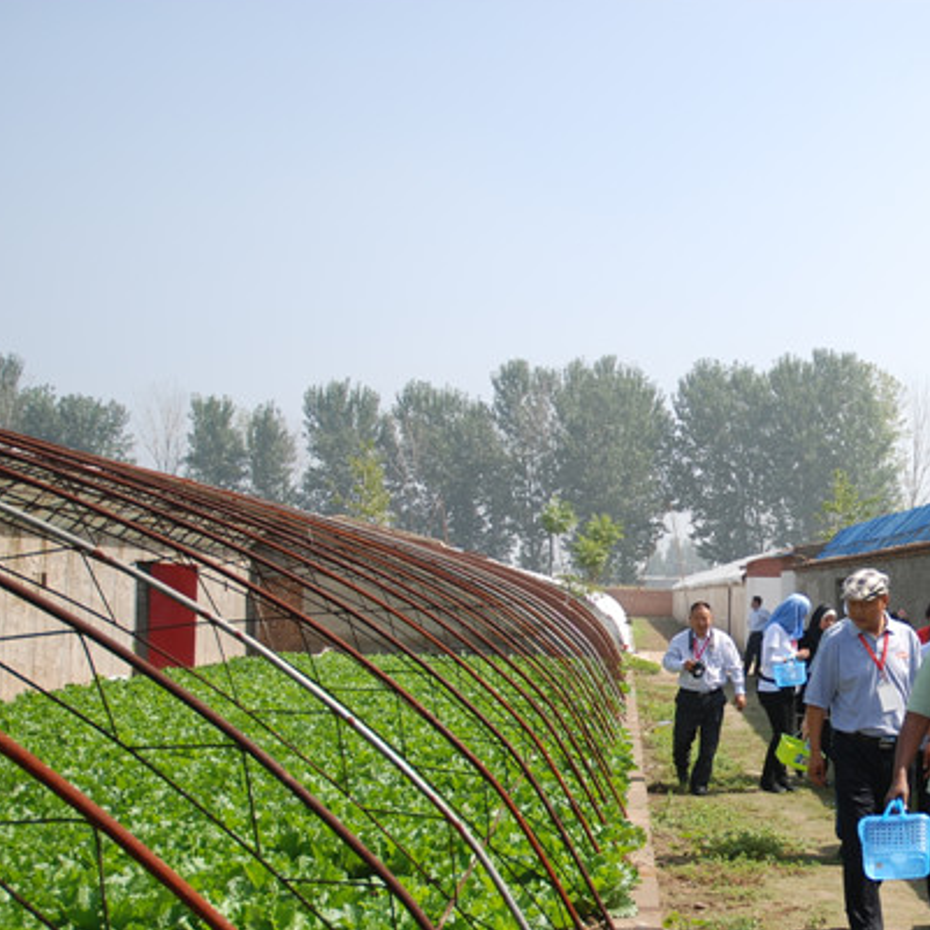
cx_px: 840
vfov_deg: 30.4
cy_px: 604
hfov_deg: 29.3
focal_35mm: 56
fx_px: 1702
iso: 125
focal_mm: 22
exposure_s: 1/640
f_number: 3.8
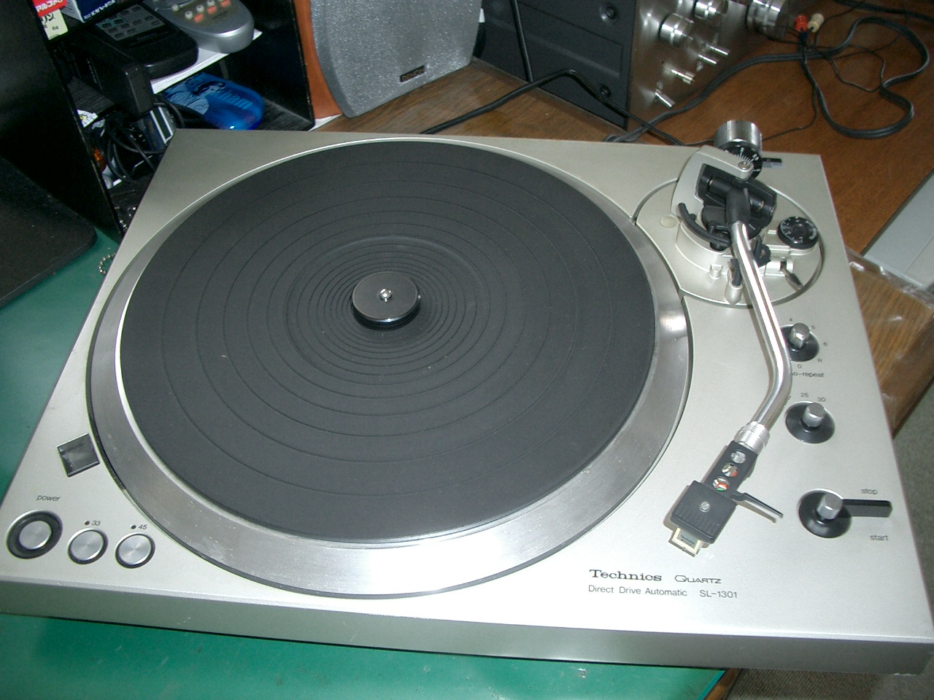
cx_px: 467
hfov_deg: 52.6
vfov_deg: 40.7
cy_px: 350
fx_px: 944
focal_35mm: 35
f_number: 2.6
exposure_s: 1/40
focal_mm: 5.8
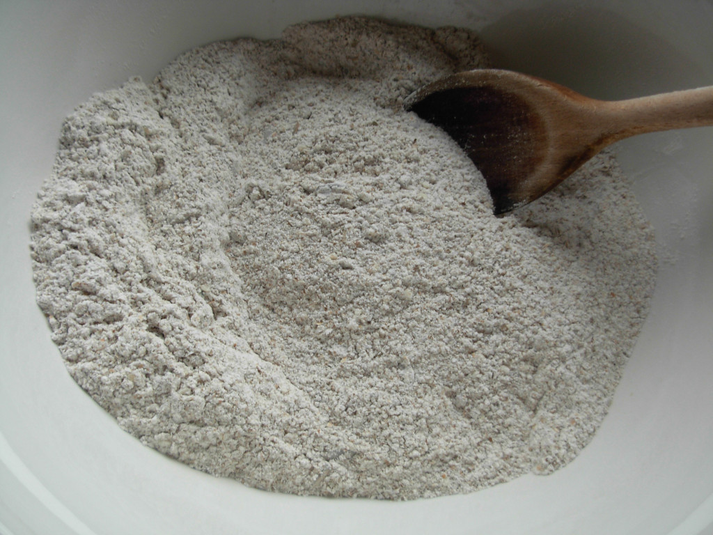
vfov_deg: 37.7
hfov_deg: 49.0
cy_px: 268
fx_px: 783
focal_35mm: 38
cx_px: 356
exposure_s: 1/33.9
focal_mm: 6.3
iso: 79
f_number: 2.9
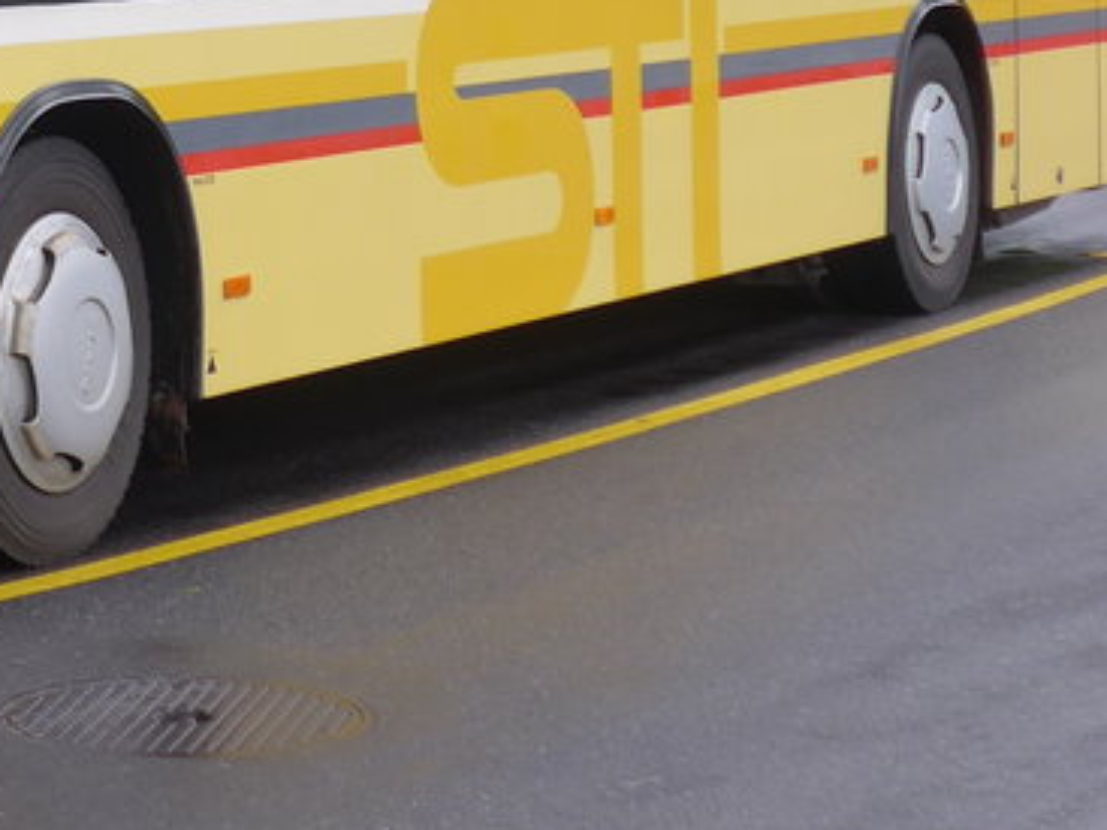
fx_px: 4284
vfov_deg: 10.7
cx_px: -311
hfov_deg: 14.2
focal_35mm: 134
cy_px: -341
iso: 80
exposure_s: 1/200
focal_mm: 8.4
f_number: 2.8
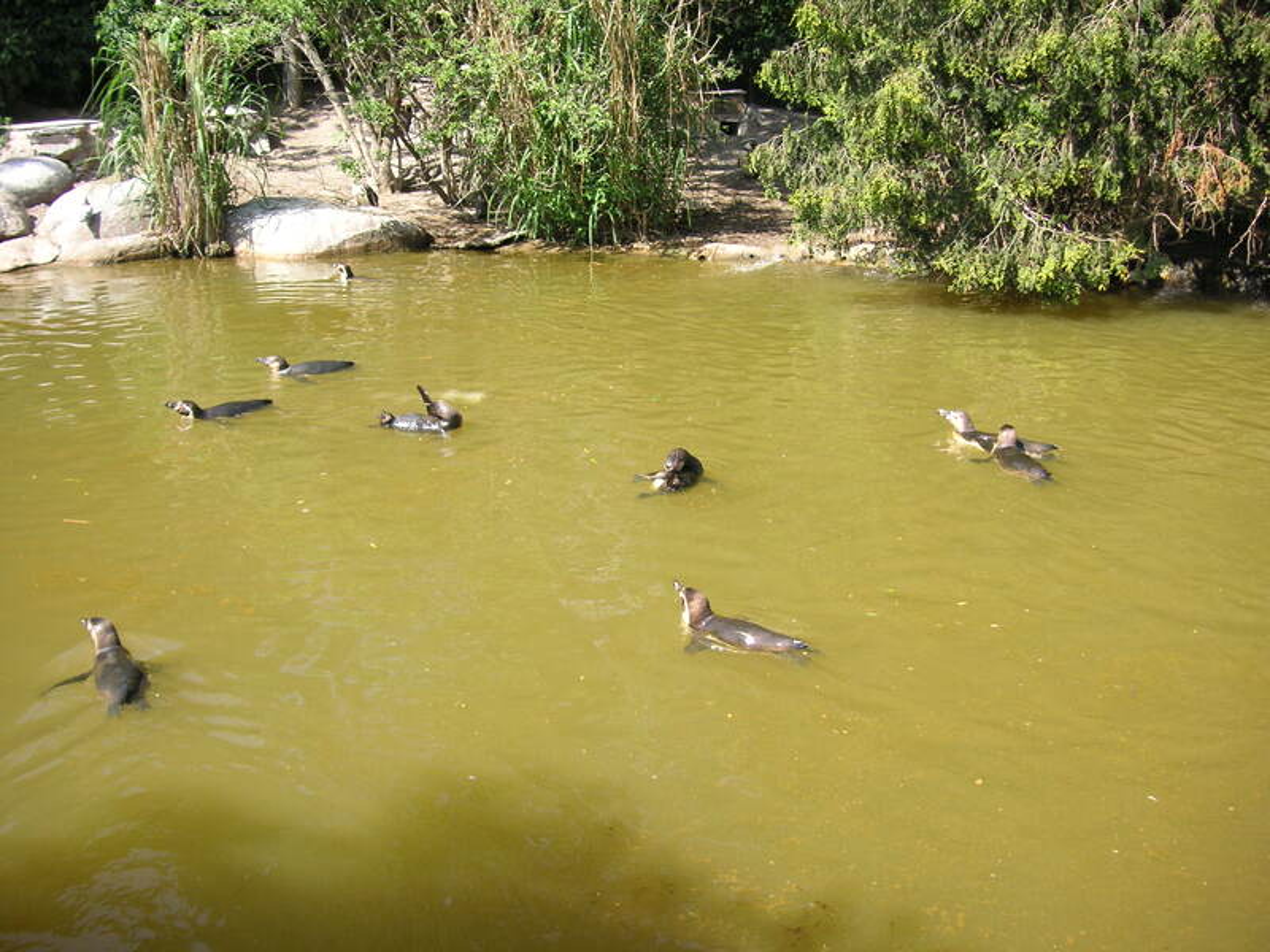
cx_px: 635
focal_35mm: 37
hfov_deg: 50.1
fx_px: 1357
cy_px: 476
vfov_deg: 38.7
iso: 50
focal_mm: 6.1
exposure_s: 1/350
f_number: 2.8
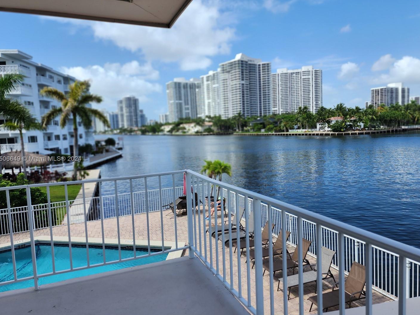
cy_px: 159
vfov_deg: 53.1
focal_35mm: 26
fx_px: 316
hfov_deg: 67.2
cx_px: 224
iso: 12
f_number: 1.8
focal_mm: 6.4
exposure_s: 1/937
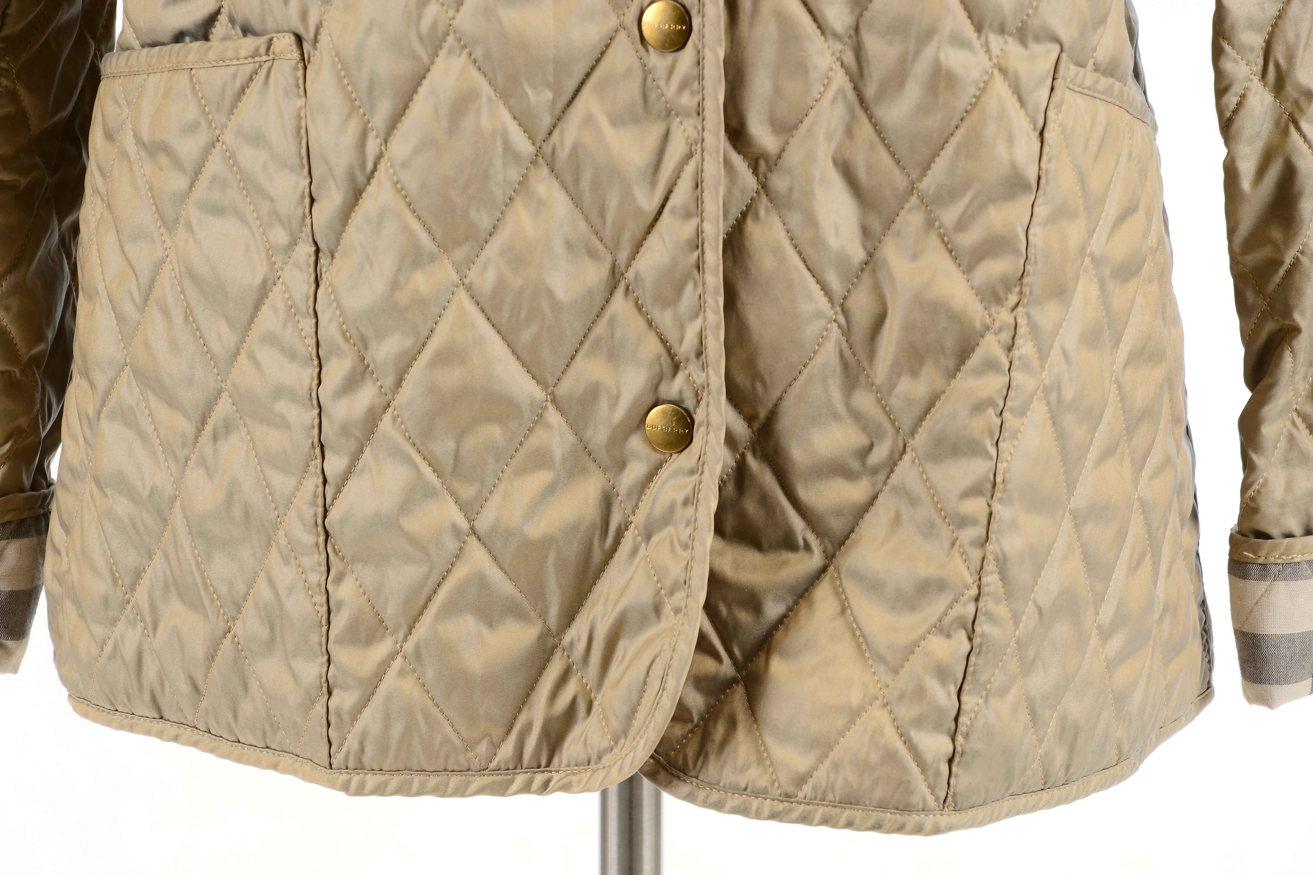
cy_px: 438
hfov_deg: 13.0
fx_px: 5781
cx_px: 654
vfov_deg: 8.7
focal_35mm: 159
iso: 160
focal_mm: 105
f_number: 8
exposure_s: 1/80
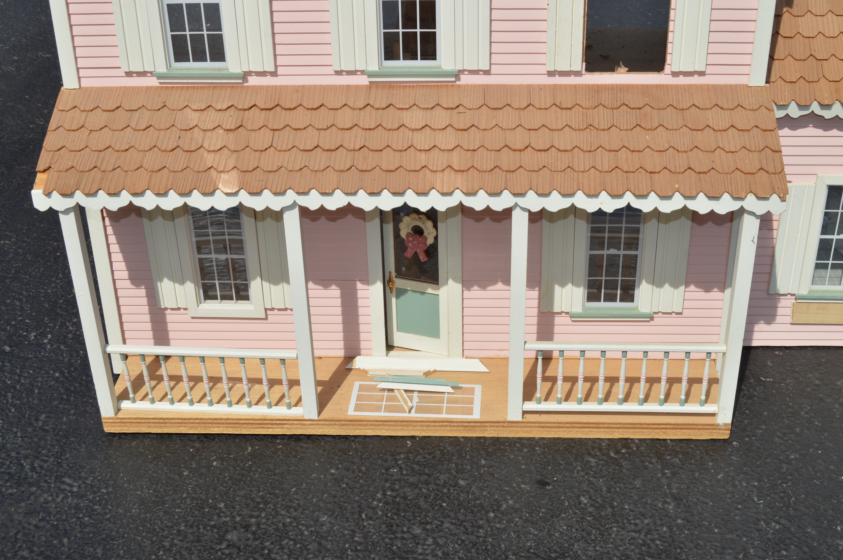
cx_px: 422
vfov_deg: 26.4
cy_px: 280
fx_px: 1193
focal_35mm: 51
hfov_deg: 38.9
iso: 100
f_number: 13
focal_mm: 34
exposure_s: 1/125
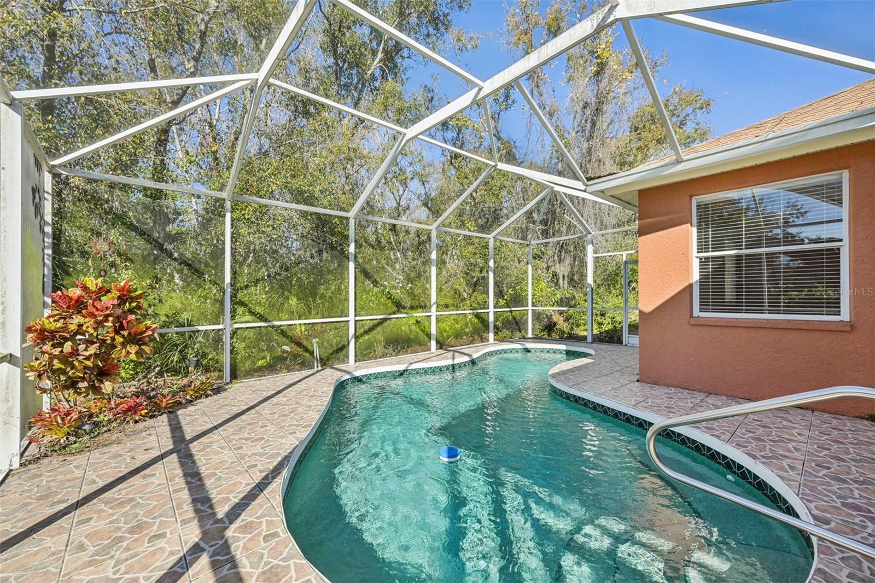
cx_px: 438
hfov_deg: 104.3
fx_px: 340
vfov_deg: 81.2
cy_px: 292
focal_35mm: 14
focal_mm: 14
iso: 400
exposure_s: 1/500
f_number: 8
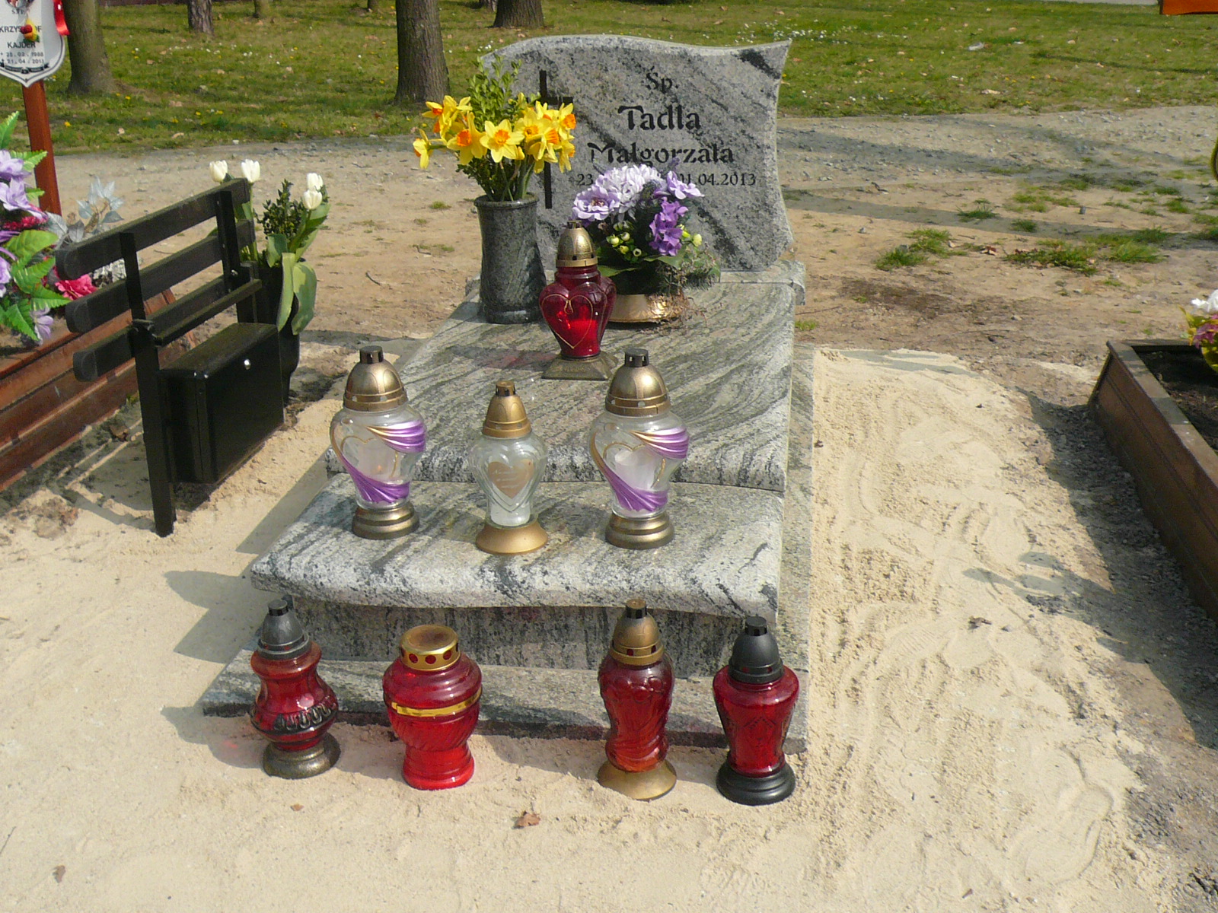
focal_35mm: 38
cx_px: 609
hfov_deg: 49.0
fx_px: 1337
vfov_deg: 37.7
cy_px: 456
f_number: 8
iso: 100
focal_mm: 4.6
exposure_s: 1/200
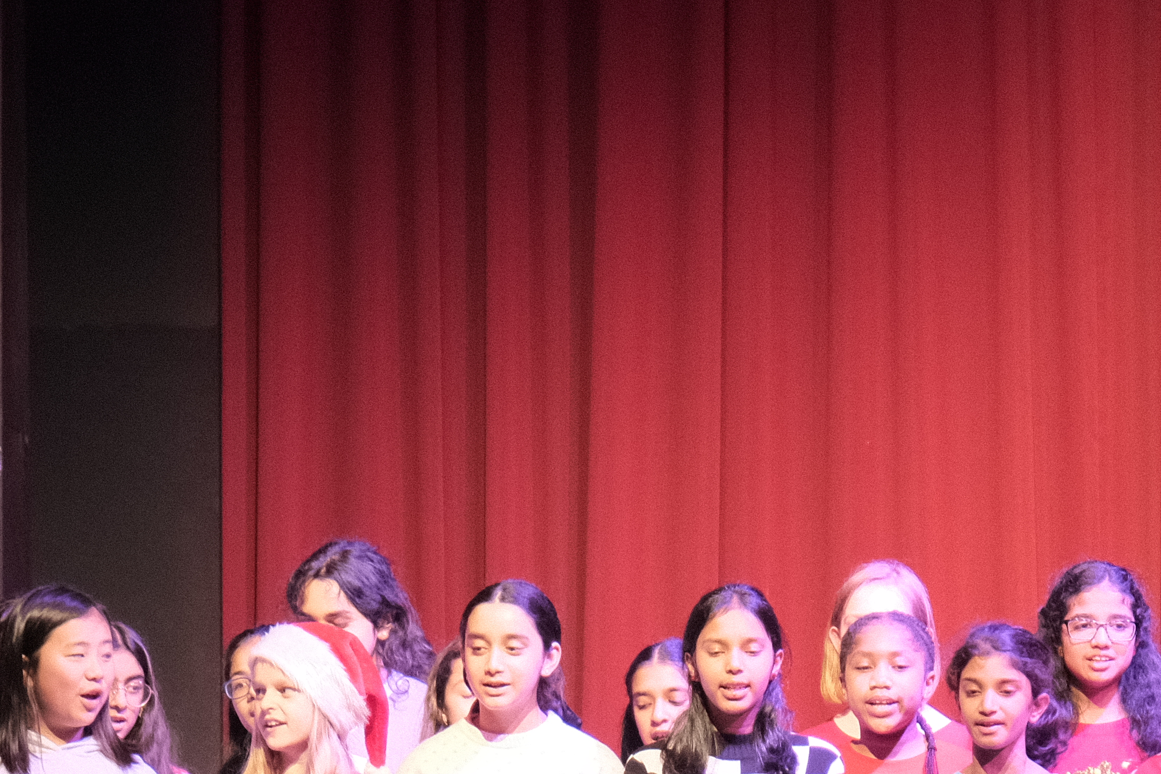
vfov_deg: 5.9
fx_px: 7450
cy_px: 863
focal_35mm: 231
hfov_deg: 8.9
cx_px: 1014
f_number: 4
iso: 1600
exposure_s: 1/30
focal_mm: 54.5
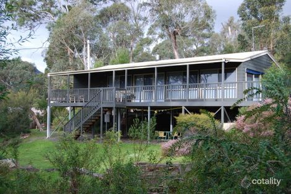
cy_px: 97
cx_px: 146
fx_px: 364
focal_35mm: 45
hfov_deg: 43.6
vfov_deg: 29.8
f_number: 5.6
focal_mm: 30
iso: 160
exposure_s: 1/125
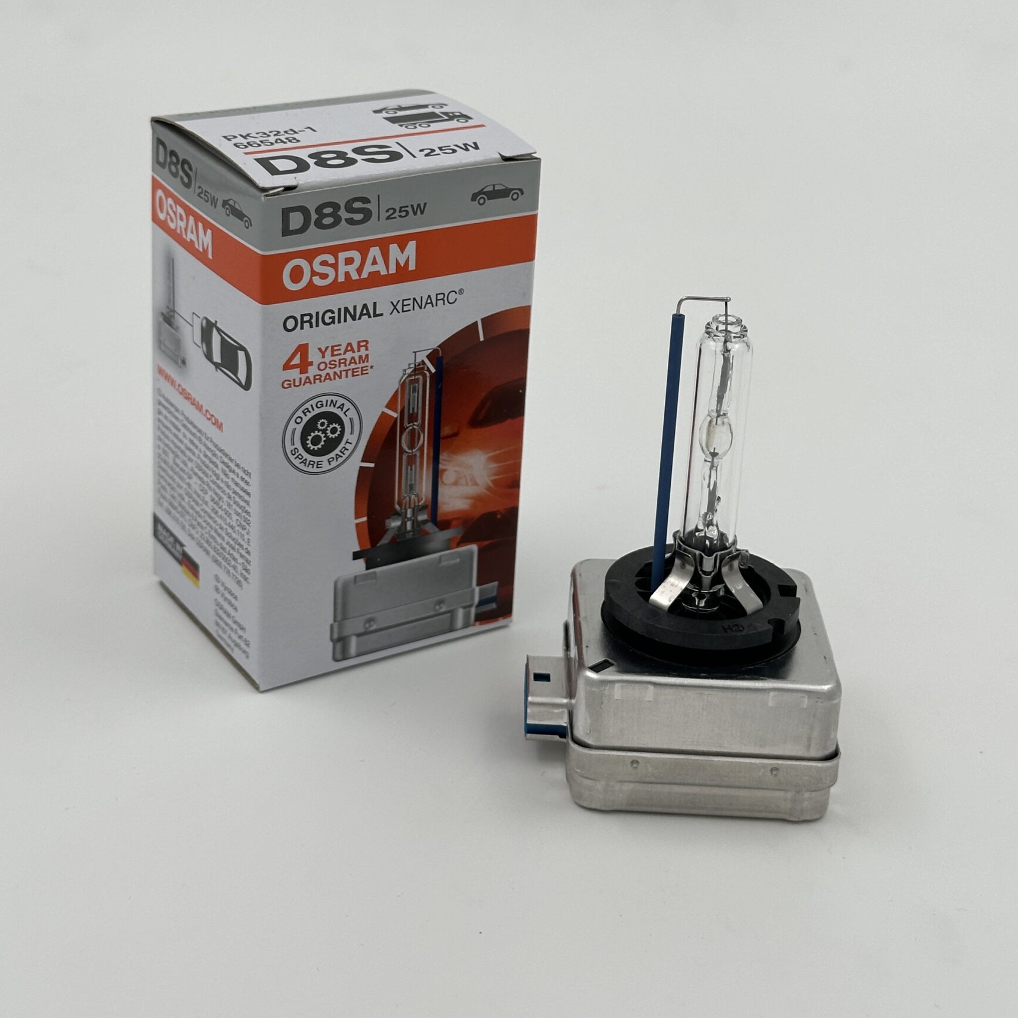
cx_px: 466
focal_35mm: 63
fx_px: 2096
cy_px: 357
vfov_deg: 27.2
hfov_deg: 27.3
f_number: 1.78
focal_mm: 6.86
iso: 64
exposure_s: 1/719
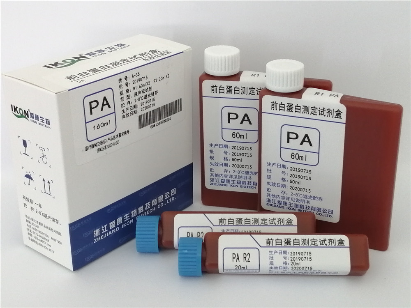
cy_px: 154
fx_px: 677
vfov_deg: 25.7
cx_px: 206
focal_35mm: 57
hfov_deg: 33.8
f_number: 1.8
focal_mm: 3.64
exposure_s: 1/30
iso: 125
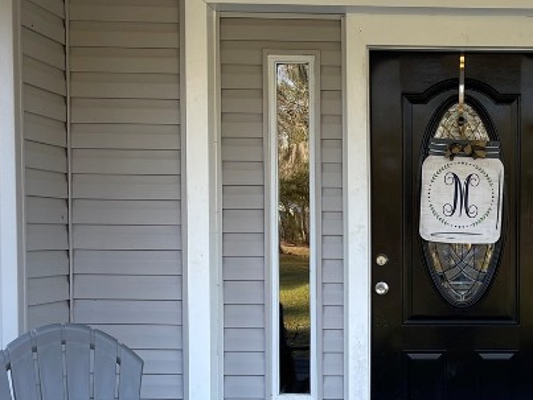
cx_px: 471
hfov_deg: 28.3
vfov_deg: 22.1
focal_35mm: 66
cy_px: 286
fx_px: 1017
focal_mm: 5.1
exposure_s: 1/161
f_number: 1.6
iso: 32
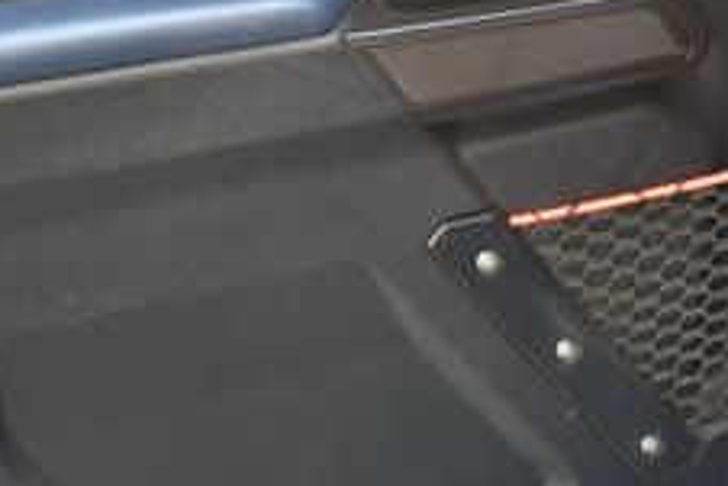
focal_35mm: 102
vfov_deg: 13.4
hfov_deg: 20.0
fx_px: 2064
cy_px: 151
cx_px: 274
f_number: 3.5
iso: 800
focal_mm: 18
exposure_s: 1/160
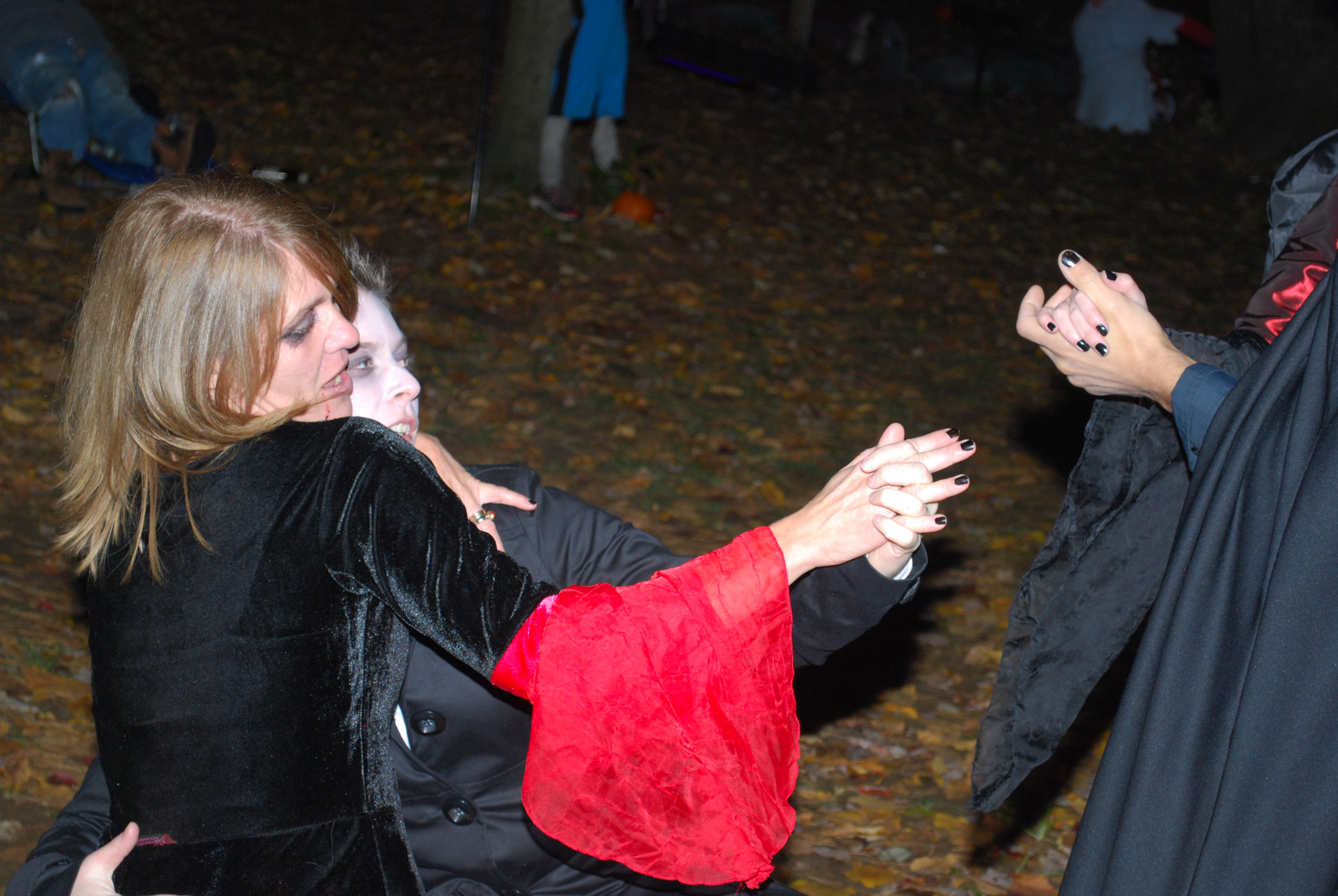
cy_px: 448
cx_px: 669
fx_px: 2679
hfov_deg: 28.0
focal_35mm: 72
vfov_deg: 19.0
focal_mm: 48
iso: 400
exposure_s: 1/60
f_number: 5.6
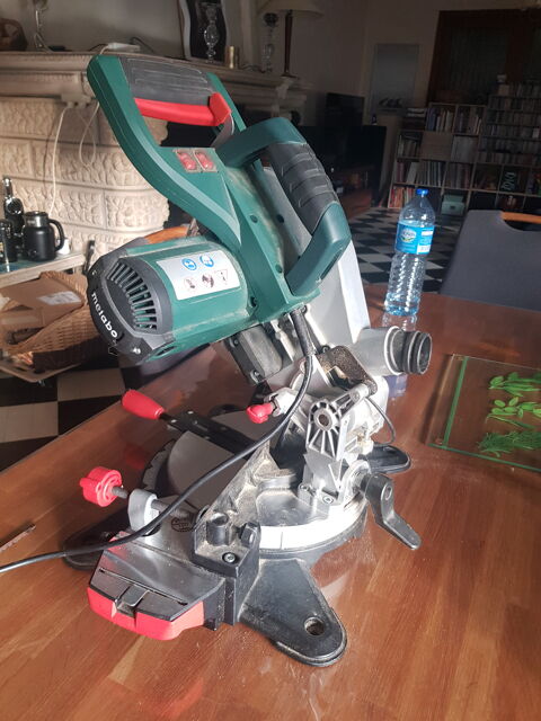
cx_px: 270
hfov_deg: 53.1
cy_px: 360
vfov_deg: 67.3
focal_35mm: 26
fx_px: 542
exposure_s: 1/33
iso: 160
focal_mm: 4.3
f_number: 1.7
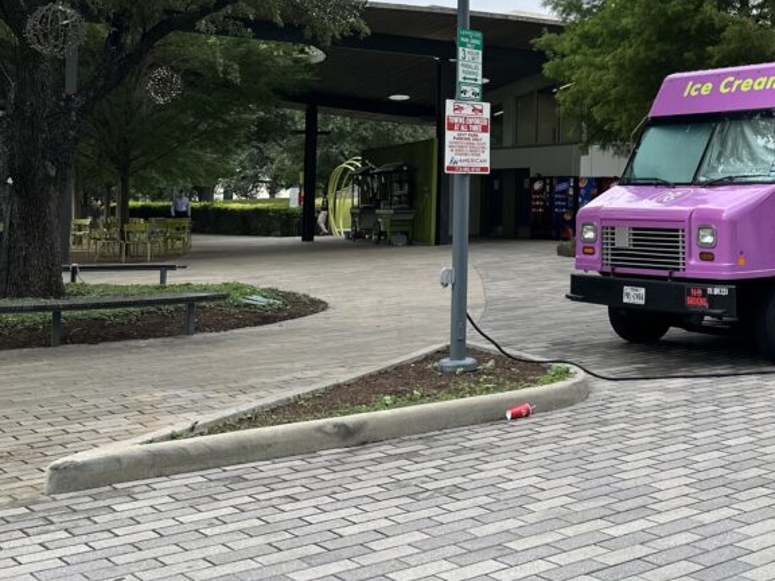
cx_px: 677
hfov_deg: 36.2
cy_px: 91
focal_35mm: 50
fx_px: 1119
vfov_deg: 28.3
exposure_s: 1/1272
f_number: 1.78
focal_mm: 6.86
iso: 80
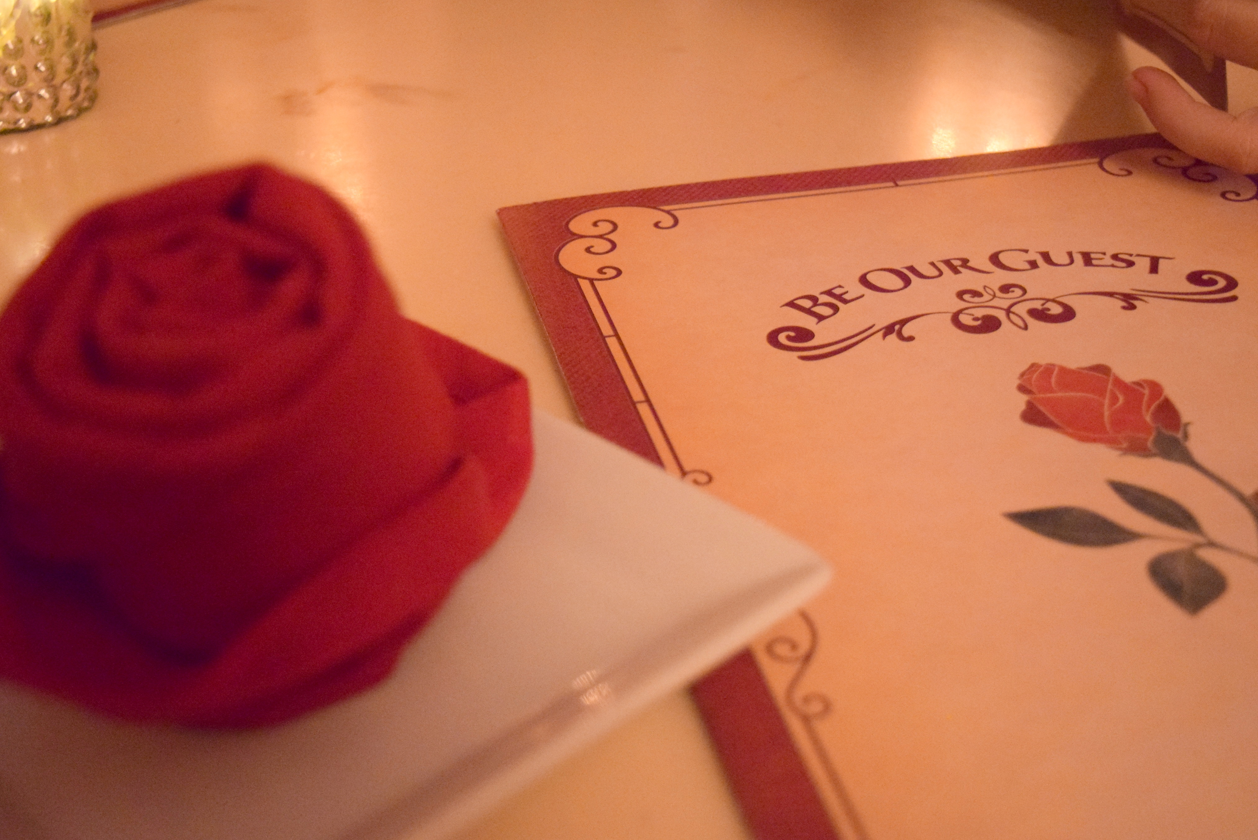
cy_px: 449
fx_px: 1593
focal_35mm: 46
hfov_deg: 43.1
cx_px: 585
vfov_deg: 29.5
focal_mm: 27
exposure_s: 1/13
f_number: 4
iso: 6400
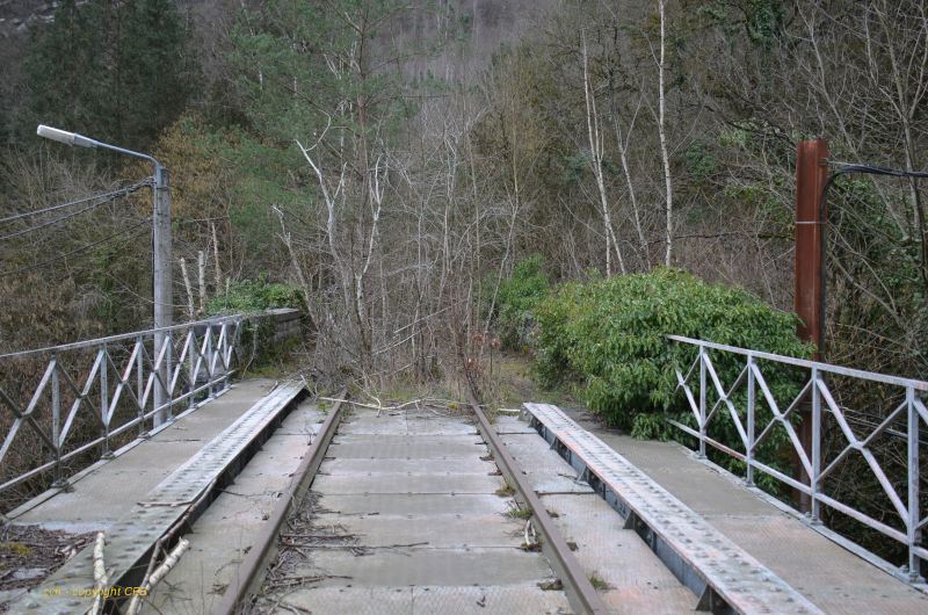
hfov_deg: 46.5
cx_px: 464
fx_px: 1081
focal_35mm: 42
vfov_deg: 31.8
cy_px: 308
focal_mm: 28
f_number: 4
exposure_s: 1/1000
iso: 500
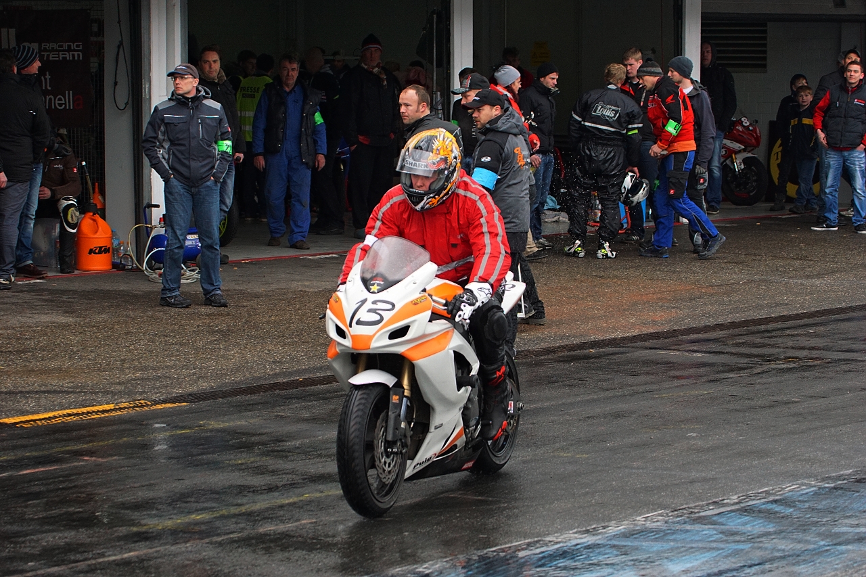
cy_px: 288
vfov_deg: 12.2
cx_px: 433
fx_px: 2706
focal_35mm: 112
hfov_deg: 18.2
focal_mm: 75
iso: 800
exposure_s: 1/640
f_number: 5
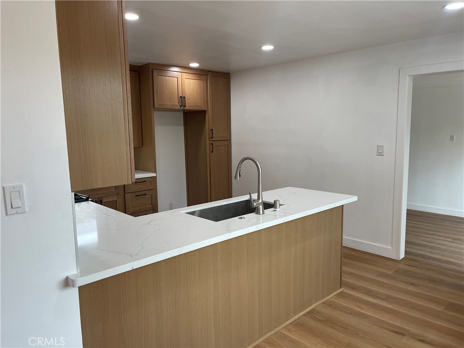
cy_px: 174
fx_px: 335
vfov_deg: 54.9
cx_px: 232
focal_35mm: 25
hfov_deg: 69.4
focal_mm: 5.1
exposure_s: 1/120
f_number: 1.6
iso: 80
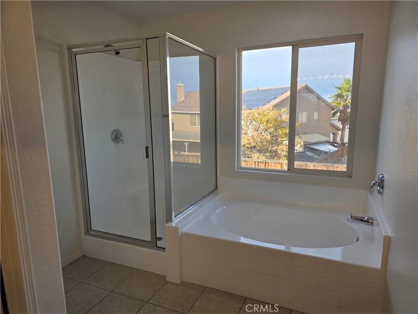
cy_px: 157
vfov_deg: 58.9
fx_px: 278
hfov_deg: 73.9
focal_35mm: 23
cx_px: 209
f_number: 1.7
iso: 80
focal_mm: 6.3
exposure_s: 1/1228
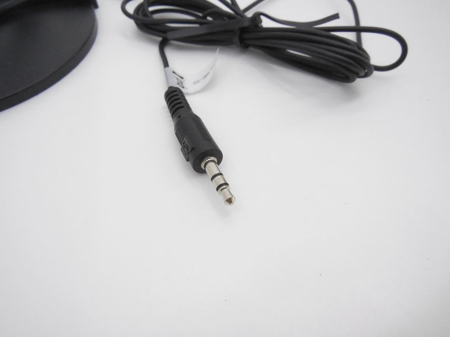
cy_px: 165
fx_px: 338
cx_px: 219
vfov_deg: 53.0
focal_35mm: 26
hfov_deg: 67.3
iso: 560
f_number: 3.1
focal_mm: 4.5
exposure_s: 1/250
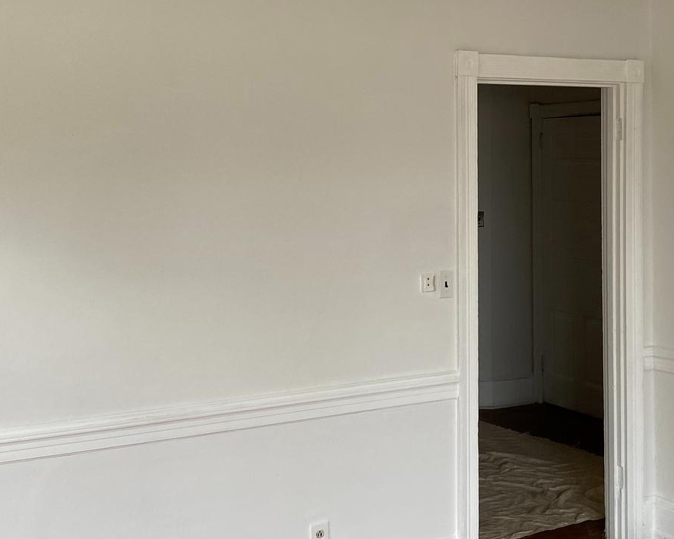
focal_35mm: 58
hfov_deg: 32.3
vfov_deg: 26.1
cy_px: 172
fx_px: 1157
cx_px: 424
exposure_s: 1/122
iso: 64
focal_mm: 4.25
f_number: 1.8
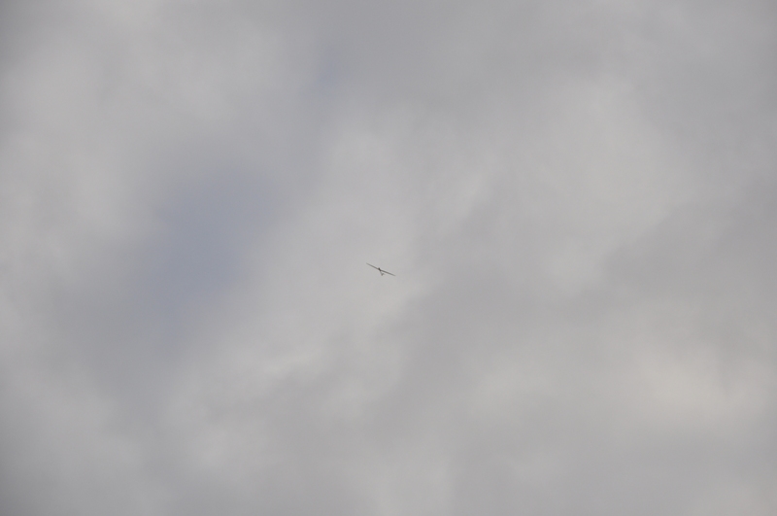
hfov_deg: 16.1
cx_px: 388
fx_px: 2748
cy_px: 258
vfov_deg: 10.7
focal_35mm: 128
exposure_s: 1/1600
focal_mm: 85
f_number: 7.1
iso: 400
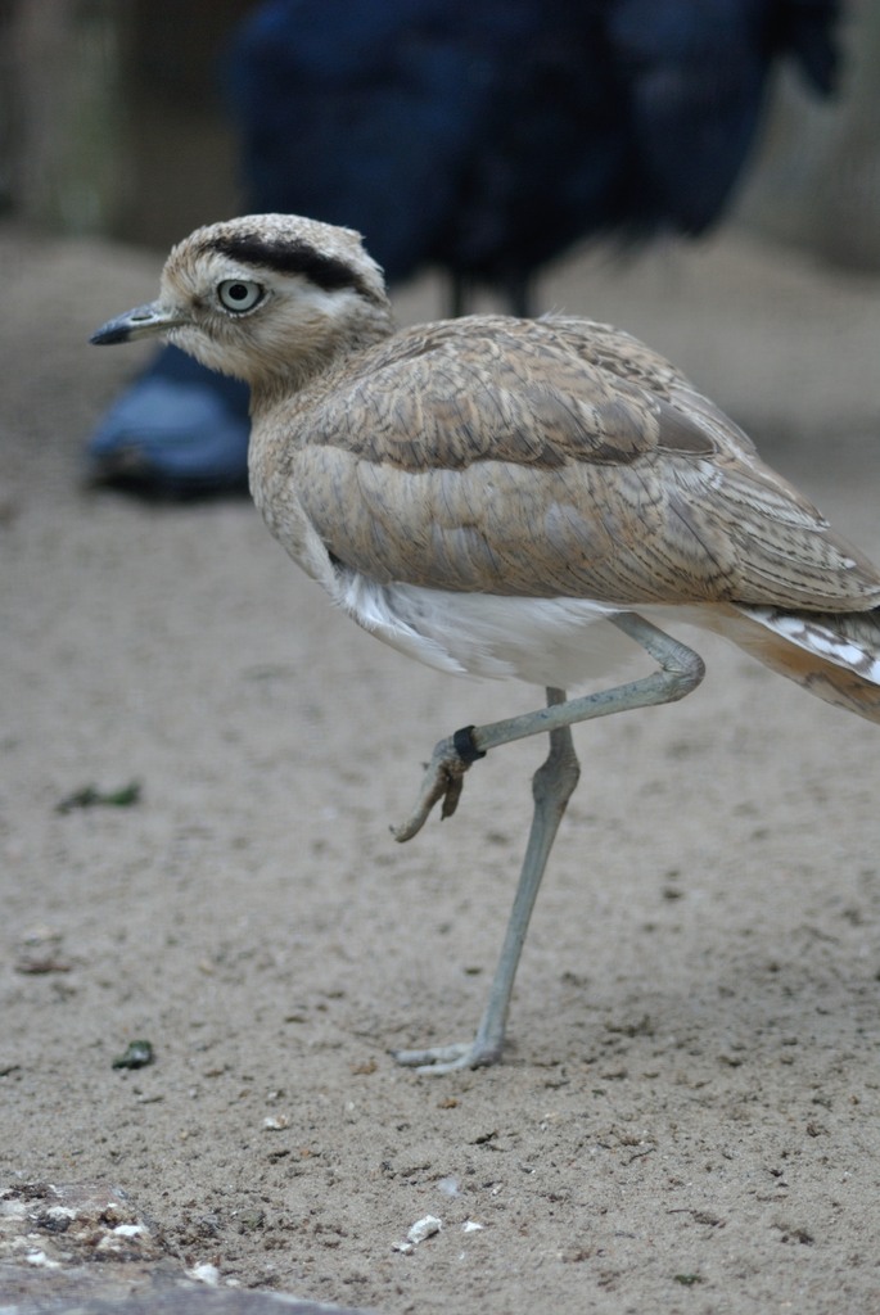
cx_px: 440
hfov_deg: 7.9
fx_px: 6364
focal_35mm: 174
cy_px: 658
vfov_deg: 11.8
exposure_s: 1/320
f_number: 4.5
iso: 200
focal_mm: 116
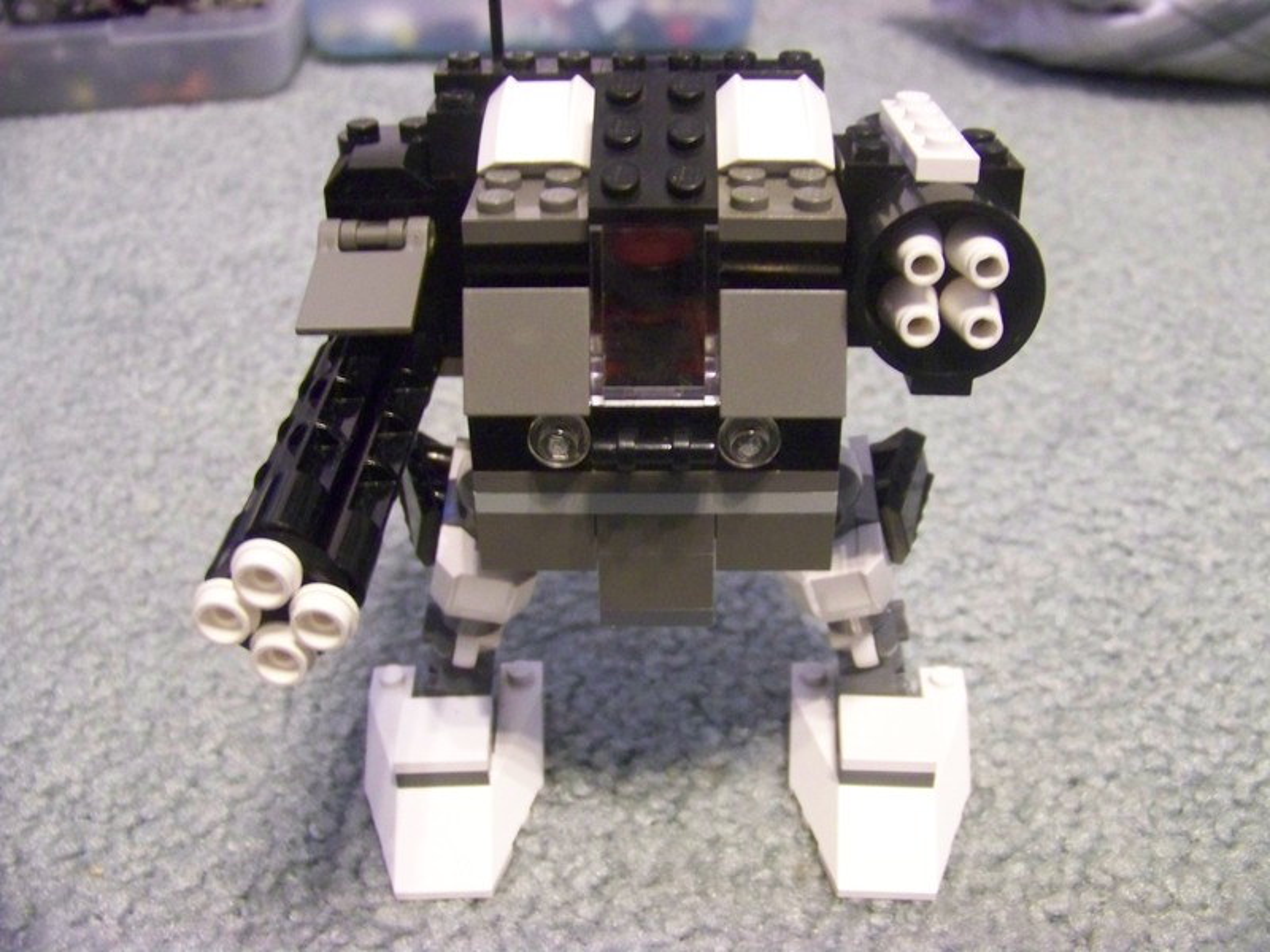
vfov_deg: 39.7
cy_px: 476
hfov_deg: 51.4
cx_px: 635
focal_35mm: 36
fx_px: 1321
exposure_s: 1/8
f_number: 2.8
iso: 400
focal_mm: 5.85
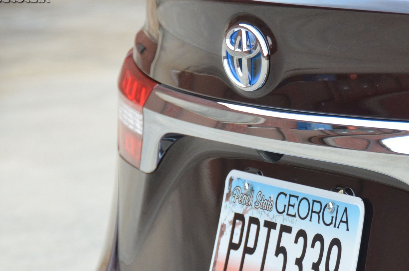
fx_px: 2358
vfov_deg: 6.6
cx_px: 334
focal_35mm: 208
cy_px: 220
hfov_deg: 9.9
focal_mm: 82
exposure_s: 1/160
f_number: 5
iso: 1600
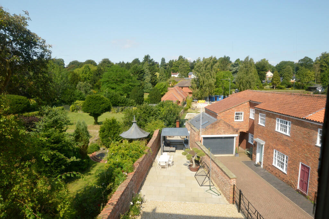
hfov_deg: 81.2
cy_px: 110
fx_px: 192
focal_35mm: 21
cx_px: 164
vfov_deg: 59.4
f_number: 9
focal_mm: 14
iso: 200
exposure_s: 1/320
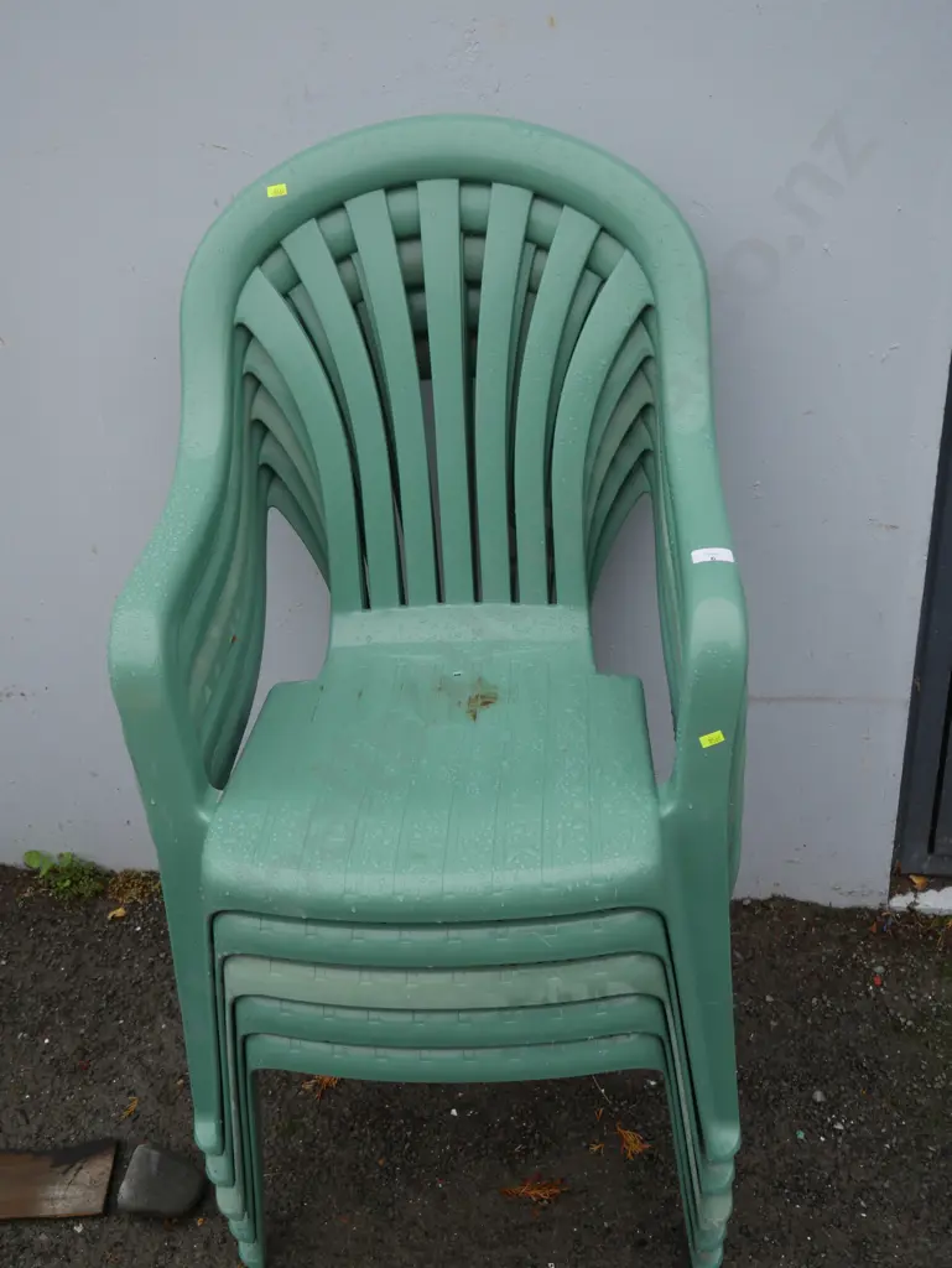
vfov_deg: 53.9
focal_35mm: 34
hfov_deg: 41.8
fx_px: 1246
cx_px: 476
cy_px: 634
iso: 200
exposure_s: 1/125
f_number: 4
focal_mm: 17
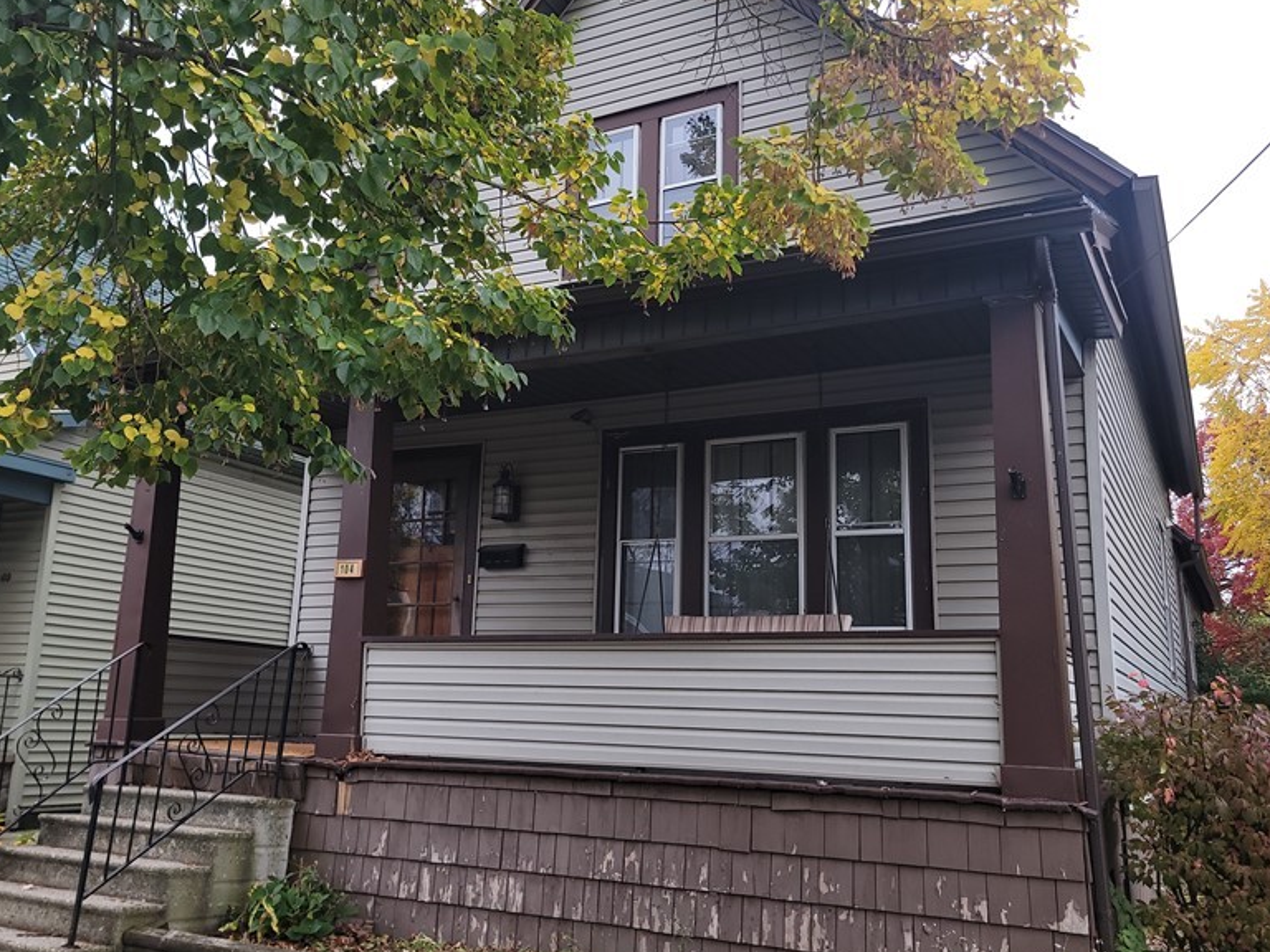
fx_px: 1174
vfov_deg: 44.1
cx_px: 572
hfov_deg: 56.7
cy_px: 445
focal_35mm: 32
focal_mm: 6.7
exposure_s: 1/137
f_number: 1.8
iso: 16
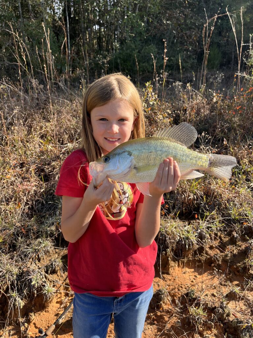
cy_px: 169
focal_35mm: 26
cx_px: 126
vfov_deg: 67.3
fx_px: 253
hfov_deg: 53.1
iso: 50
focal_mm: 5.1
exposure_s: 1/1325
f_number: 1.6
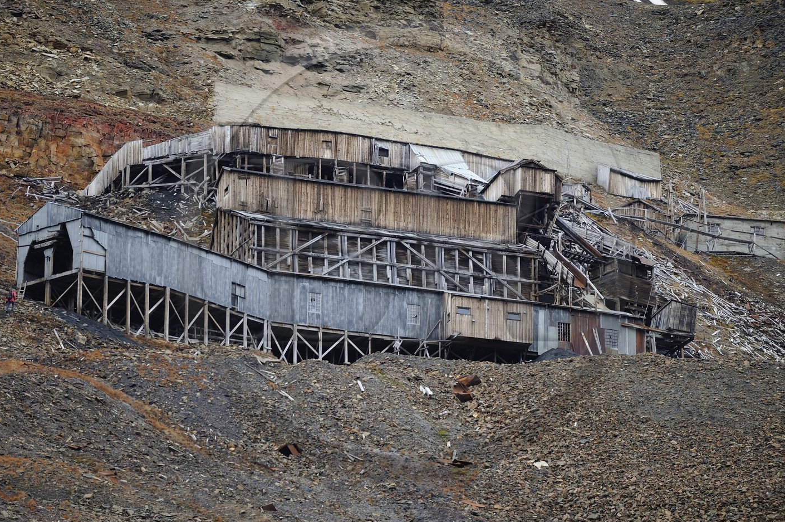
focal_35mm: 227
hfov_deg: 9.1
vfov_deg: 6.0
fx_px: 4945
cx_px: 403
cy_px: 251
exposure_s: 1/320
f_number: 3.2
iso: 400
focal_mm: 200
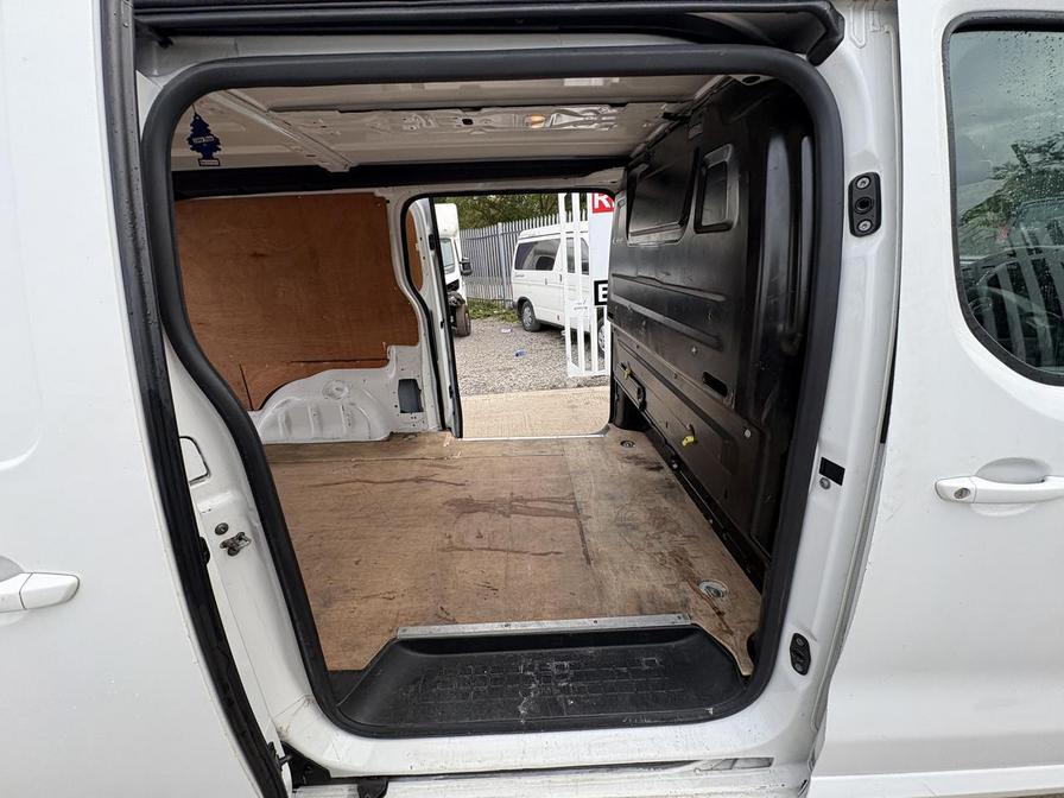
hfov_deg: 102.1
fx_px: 430
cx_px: 532
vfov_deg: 85.7
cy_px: 399
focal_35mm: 14
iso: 40
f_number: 2.2
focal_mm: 2.22
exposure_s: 1/229
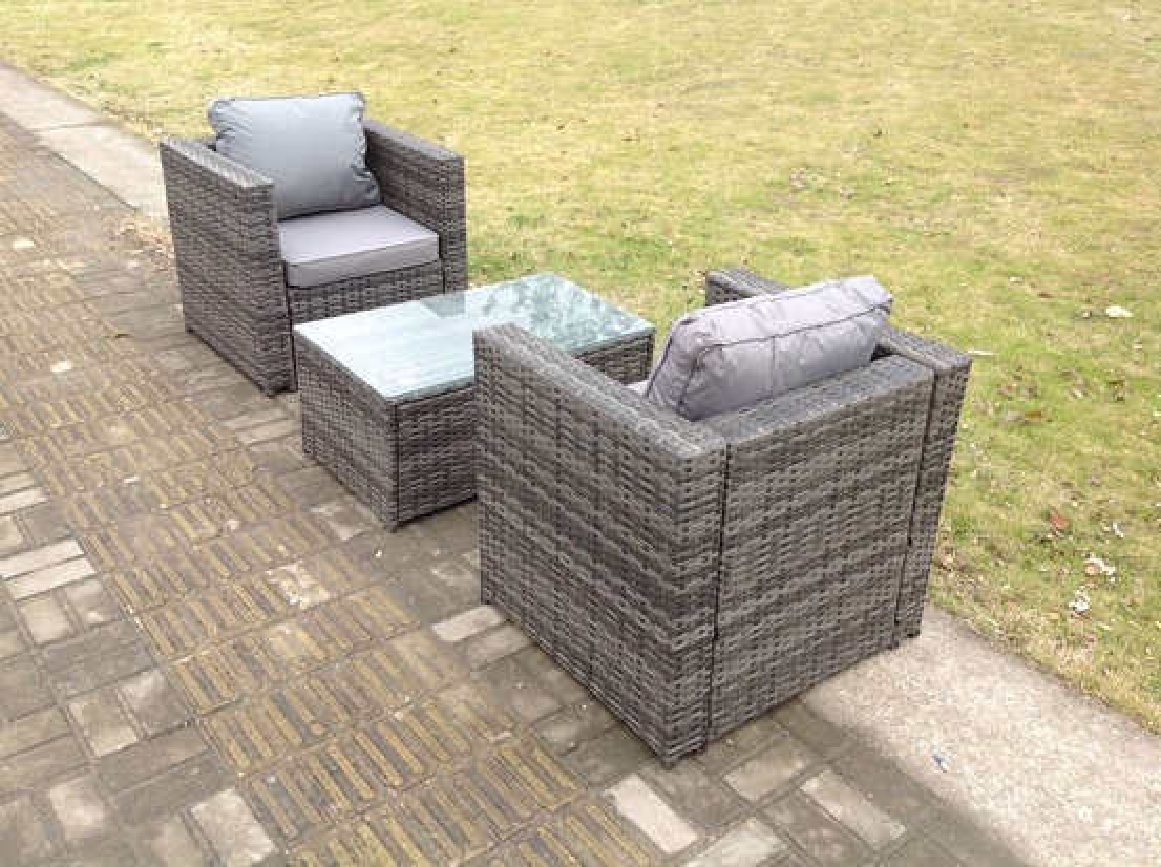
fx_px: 1172
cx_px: 580
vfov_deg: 40.6
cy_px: 434
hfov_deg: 52.7
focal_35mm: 35
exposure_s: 1/240
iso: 50
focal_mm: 4.28
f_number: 2.4
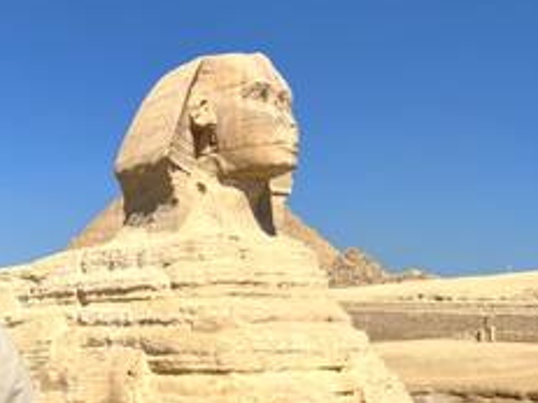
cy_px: 405
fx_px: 839
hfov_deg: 33.3
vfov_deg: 25.6
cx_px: 30
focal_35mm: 54
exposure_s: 1/5882
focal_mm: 5.7
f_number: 1.5
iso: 50
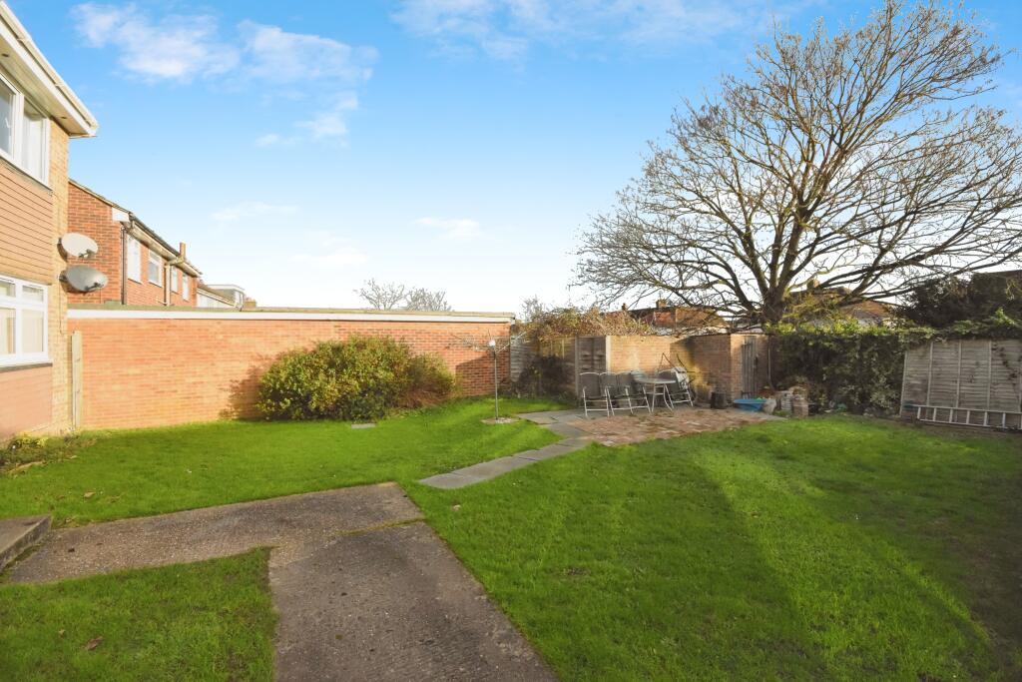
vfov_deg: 77.3
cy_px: 341
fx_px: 426
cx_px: 511
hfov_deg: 100.4
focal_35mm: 15
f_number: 8
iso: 2500
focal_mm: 10
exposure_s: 1/1600
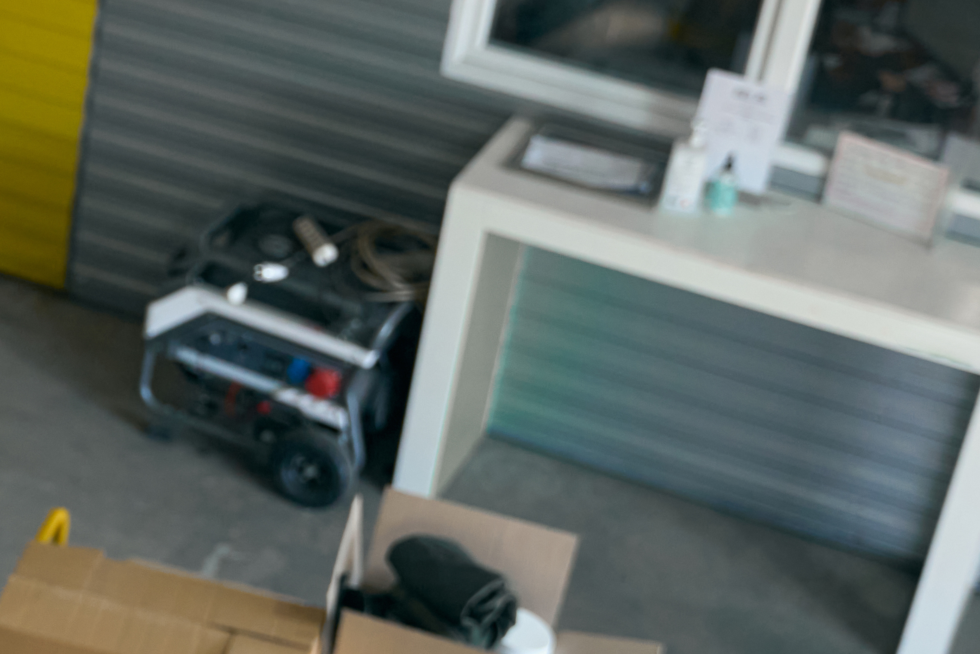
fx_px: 2942
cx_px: -251
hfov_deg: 17.8
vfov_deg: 12.6
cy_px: 483
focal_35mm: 108
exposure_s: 1/640
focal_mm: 36.7
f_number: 2.8
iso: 1000
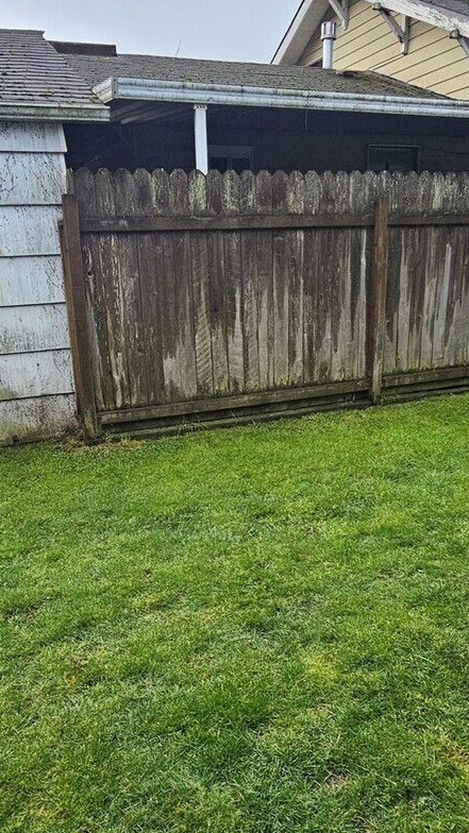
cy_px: 440
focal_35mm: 26
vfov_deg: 71.8
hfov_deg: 44.3
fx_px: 575
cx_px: 212
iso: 50
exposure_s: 1/356
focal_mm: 2.2
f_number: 2.2
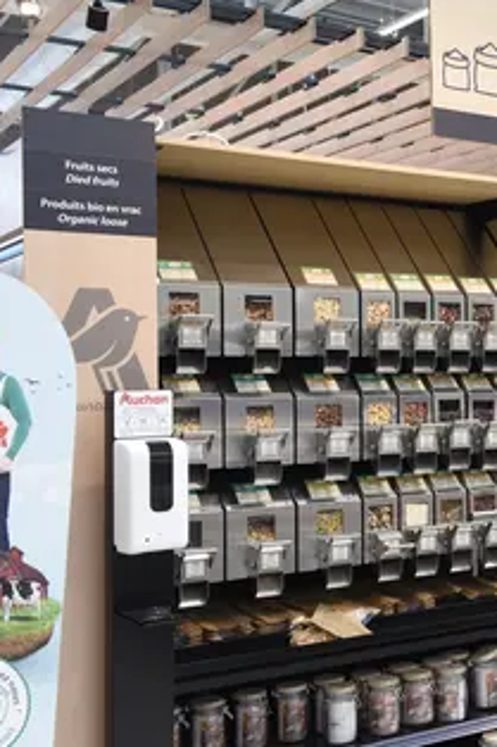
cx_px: 542
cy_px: 369
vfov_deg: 36.3
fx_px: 1140
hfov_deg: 23.2
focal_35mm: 55
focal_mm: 36
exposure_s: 1/25
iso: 400
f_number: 9
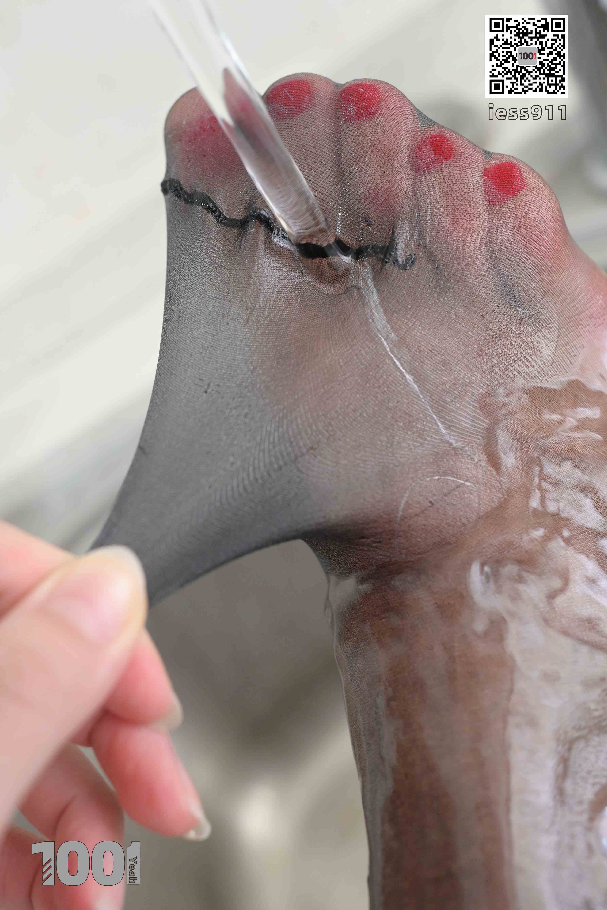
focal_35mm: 35
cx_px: 304
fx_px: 885
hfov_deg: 37.9
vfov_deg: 54.4
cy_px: 455
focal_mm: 35
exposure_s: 1/160
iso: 1600
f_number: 4.5
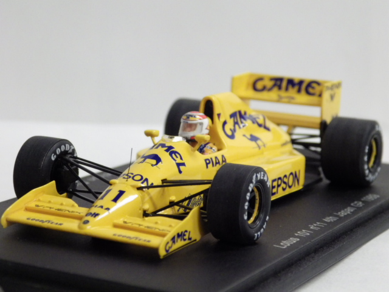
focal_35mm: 119
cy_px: 146
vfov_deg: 12.5
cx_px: 194
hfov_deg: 16.6
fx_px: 1337
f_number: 4.8
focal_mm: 21.3
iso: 800
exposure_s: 1/40
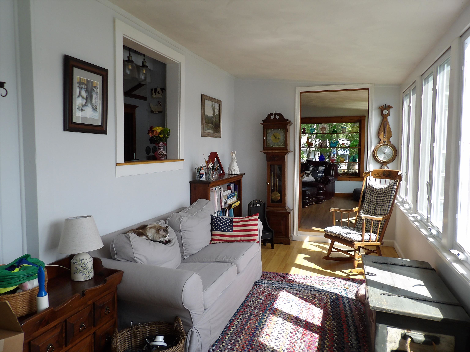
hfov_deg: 71.6
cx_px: 235
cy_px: 176
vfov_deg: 56.8
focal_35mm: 24
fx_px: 326
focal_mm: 4.3
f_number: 2.8
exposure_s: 1/164
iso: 100
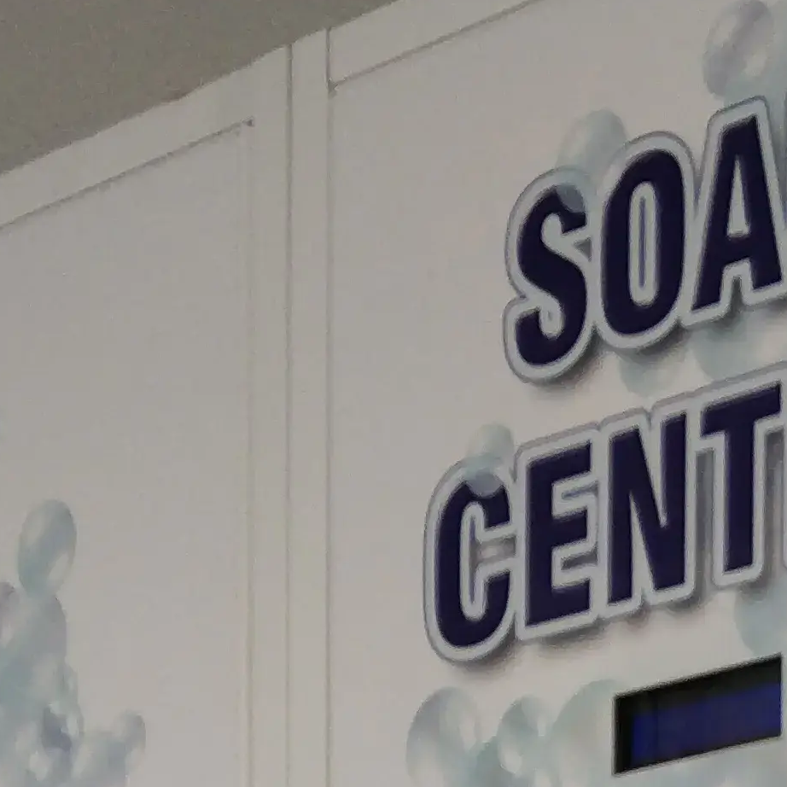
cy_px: 1908
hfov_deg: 15.5
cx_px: 1087
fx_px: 2727
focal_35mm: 106
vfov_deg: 12.6
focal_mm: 4.1
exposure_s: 1/136
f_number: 1.7
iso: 100
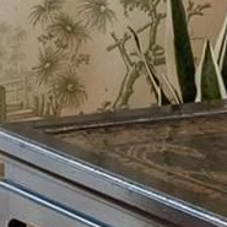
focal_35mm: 265
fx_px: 1966
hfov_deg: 6.3
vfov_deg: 6.3
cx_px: -297
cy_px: -333
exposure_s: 1/25
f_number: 8
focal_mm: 18
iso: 400
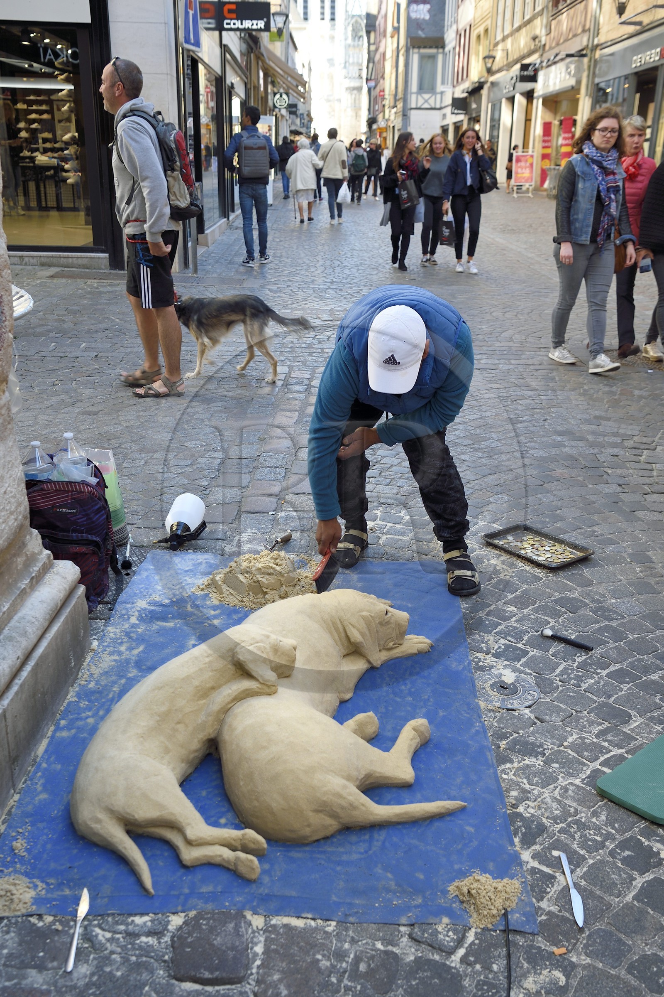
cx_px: 332
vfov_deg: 58.7
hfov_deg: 41.1
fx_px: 885
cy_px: 498
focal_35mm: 32
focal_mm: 32
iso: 200
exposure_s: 1/100
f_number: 5
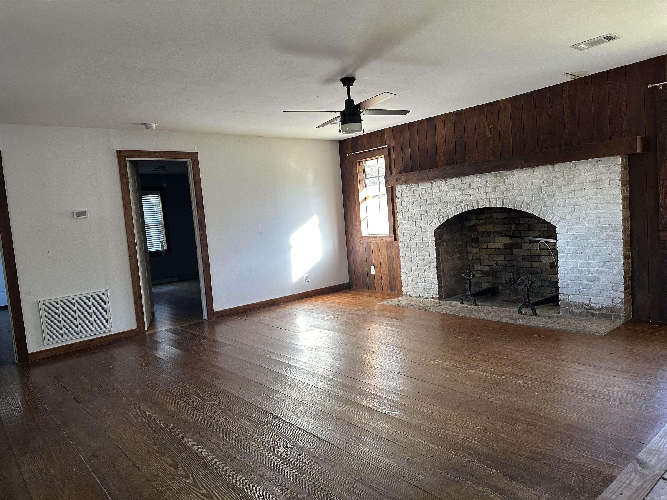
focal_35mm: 24
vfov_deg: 56.8
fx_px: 462
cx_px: 334
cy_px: 250
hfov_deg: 71.6
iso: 200
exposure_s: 1/60
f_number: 1.78
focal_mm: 6.86
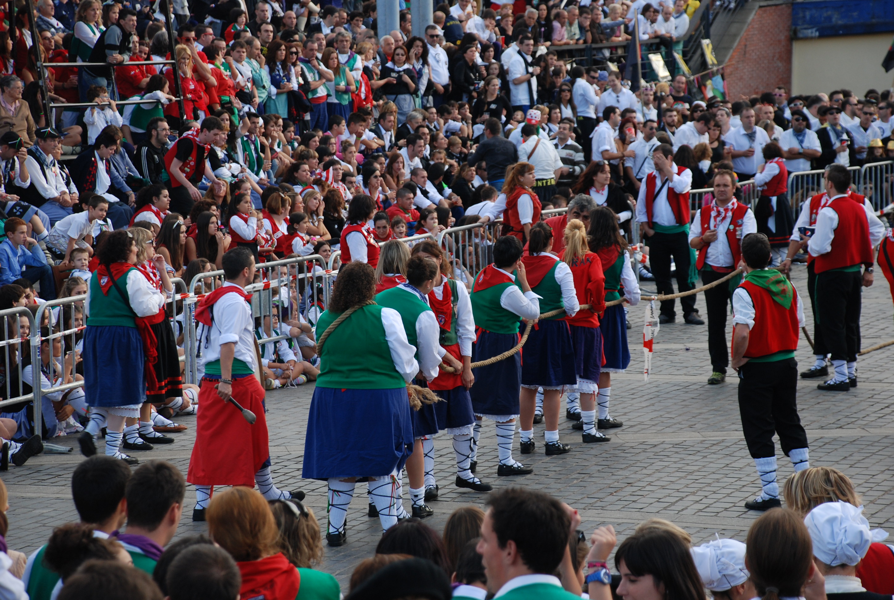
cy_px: 300
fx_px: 3359
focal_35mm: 135
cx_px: 447
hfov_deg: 15.2
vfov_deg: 10.2
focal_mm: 90
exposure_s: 1/125
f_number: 5.6
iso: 220
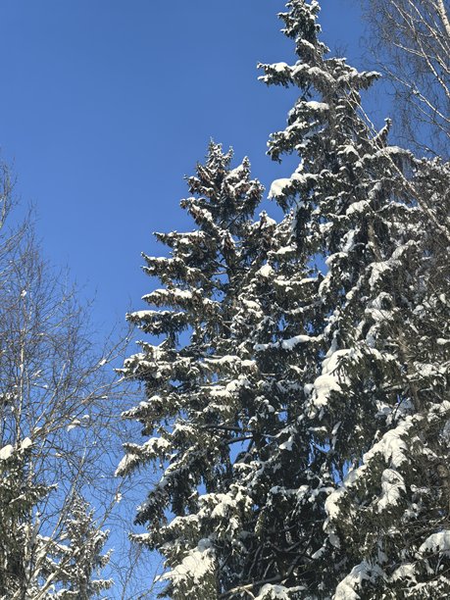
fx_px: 1647
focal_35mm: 95
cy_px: 300
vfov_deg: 20.7
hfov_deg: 15.6
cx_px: 225
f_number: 2.1
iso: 64
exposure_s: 1/2309
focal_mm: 15
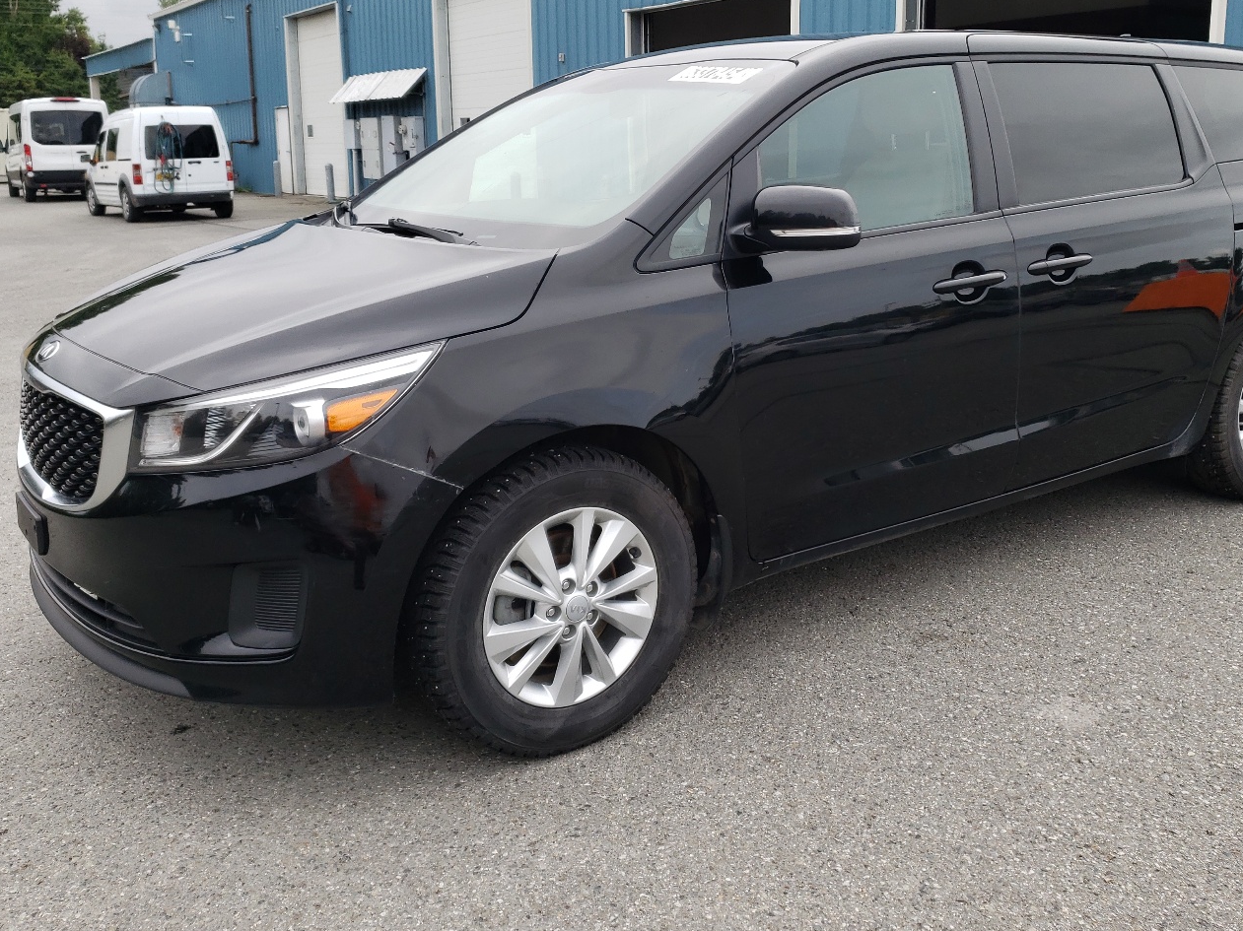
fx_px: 1185
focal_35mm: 33
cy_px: 380
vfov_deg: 42.8
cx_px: 700
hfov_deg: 55.2
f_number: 1.5
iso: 50
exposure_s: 1/1000
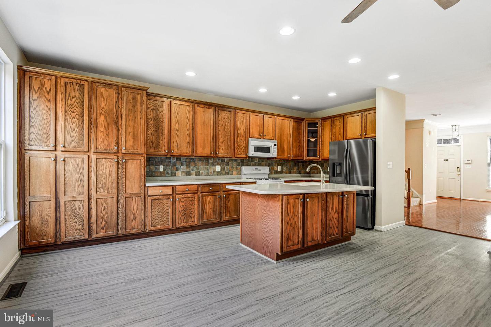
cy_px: 164
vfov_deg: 70.5
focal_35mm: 17
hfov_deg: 93.3
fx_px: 232
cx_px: 246
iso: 400
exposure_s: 1/13
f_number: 8
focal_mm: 17
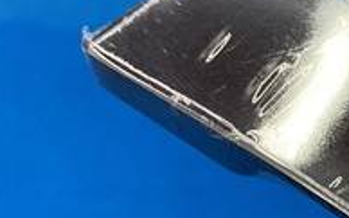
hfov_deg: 18.9
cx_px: 509
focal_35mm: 98
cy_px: 232
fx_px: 932
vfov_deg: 13.1
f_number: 1.8
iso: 64
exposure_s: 1/100
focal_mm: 3.99
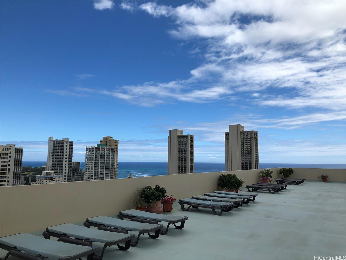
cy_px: 130
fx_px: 280
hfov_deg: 63.4
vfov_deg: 49.7
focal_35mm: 28
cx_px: 173
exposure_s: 1/2825
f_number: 1.8
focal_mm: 4
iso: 20
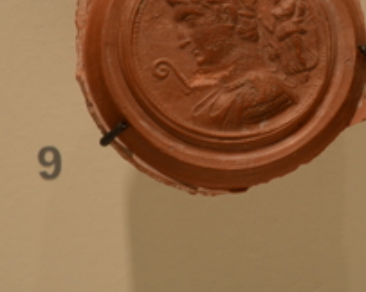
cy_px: 62
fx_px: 9891
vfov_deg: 1.7
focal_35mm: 914
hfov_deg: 2.1
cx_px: 216
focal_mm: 300
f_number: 6.3
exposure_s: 1/30
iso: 250
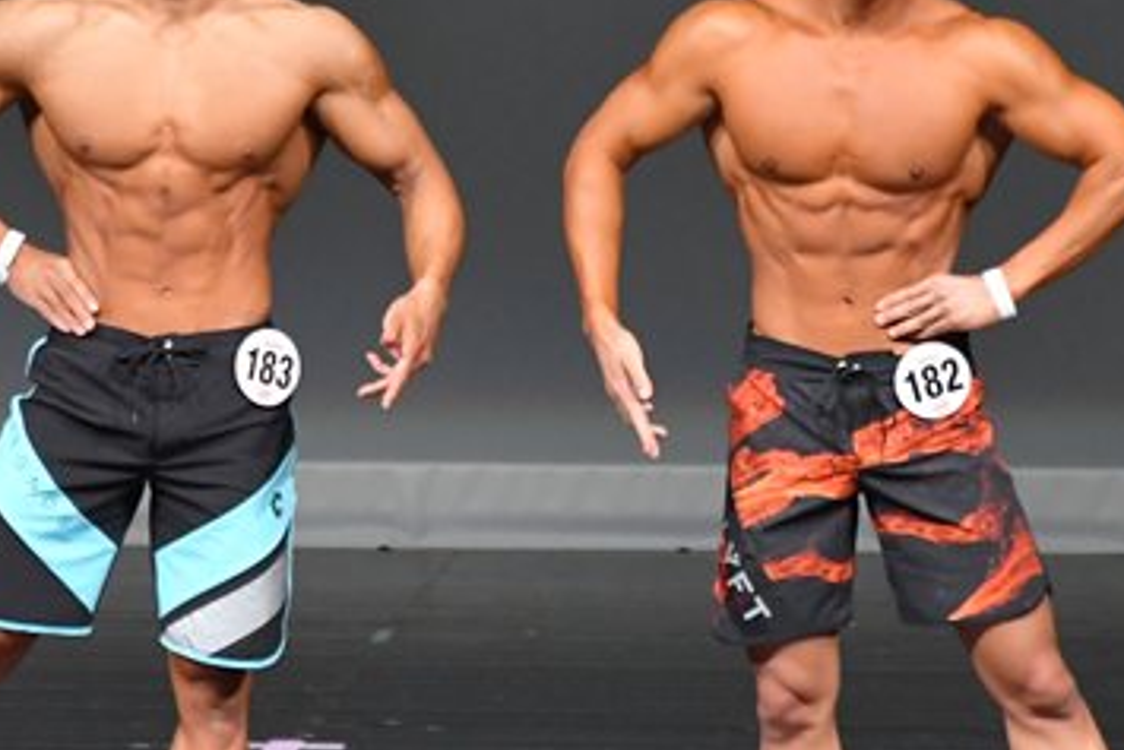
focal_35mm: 687
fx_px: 21457
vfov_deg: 2.0
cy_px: 437
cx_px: 666
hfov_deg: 3.0
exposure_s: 1/400
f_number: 5.6
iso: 4500
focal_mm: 210
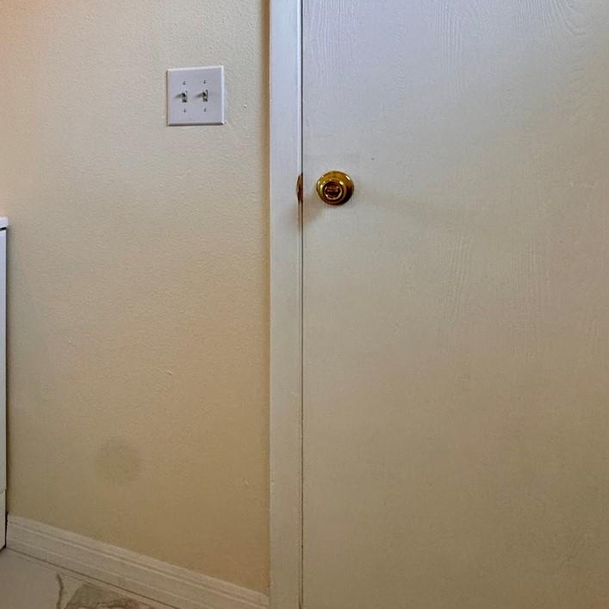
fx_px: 557
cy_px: 147
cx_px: 138
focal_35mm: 28
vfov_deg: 54.4
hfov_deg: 54.1
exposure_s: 1/120
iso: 200
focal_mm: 2.22
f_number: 2.2
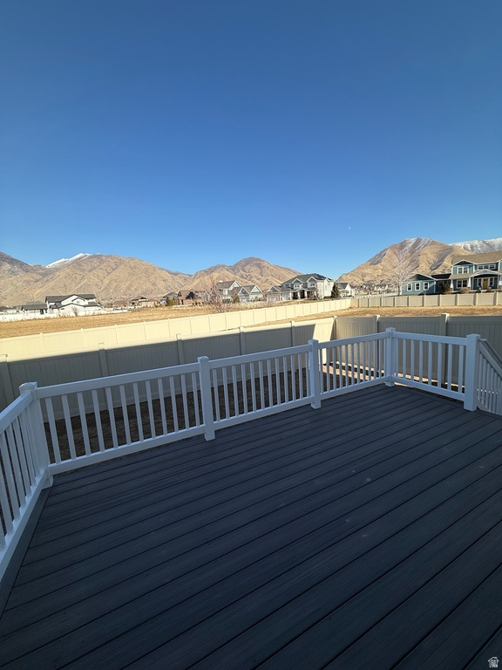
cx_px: 251
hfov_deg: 85.7
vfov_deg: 102.1
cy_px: 335
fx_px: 271
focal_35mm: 14
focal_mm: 2.22
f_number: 2.2
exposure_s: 1/2024
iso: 50
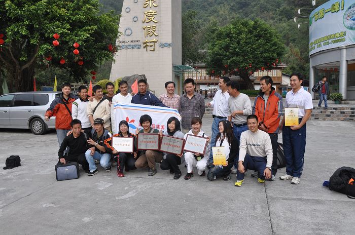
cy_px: 118
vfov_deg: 47.8
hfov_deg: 67.5
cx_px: 178
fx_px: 266
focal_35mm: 27
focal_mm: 18
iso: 320
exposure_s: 1/250
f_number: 8
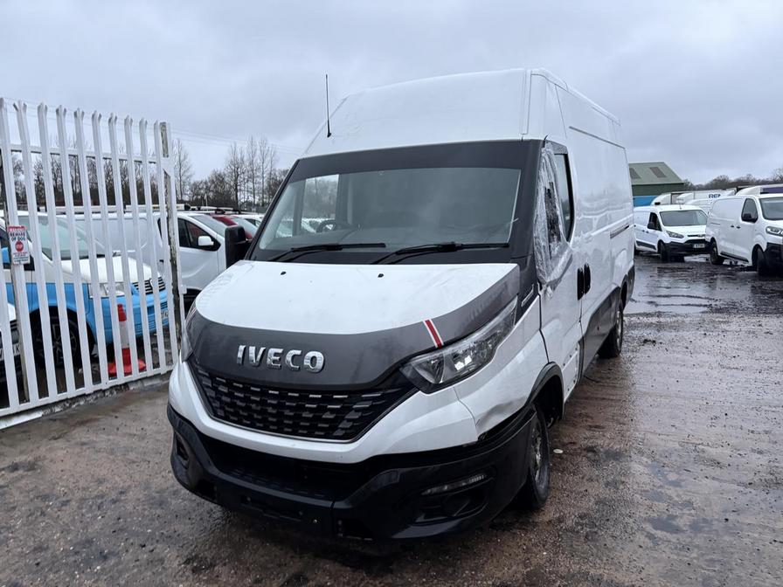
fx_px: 588
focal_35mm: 26
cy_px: 294
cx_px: 392
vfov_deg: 53.1
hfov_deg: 67.3
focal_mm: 5.96
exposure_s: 1/60
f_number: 1.6
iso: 200
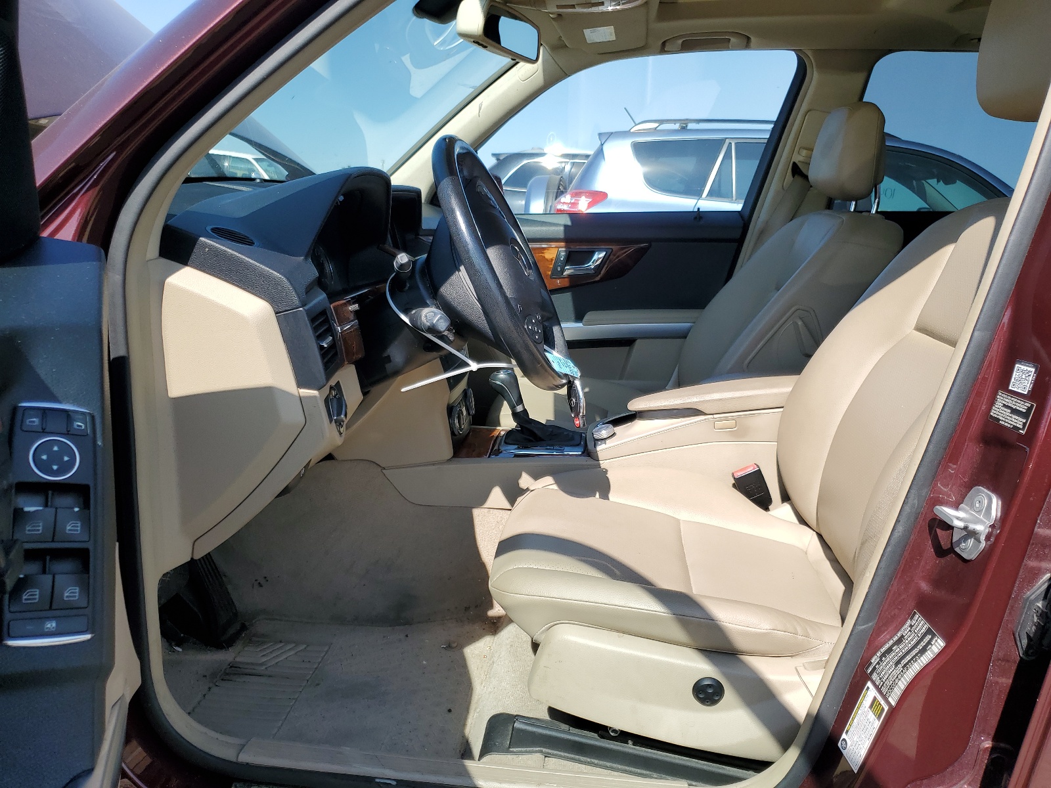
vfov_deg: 53.1
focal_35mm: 26
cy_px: 394
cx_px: 526
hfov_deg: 67.3
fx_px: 789
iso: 50
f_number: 1.5
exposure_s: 1/1667
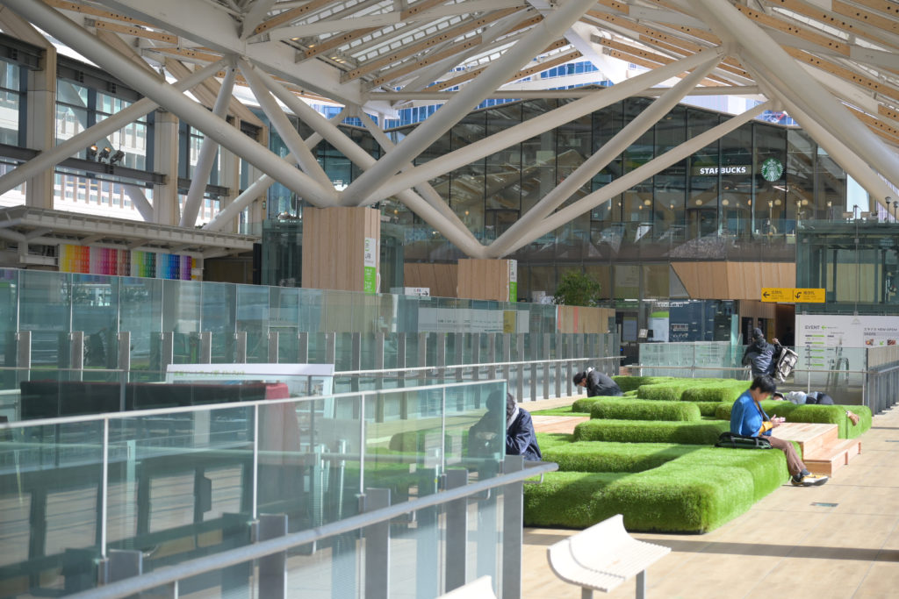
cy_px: 300
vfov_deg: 18.2
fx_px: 1873
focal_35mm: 75
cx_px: 450
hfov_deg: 27.0
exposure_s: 1/200
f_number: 4.5
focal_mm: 50
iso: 100
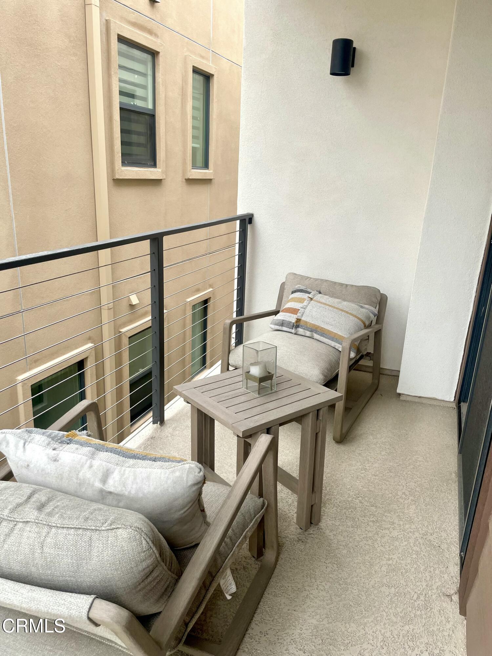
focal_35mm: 26
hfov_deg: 53.1
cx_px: 246
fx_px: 493
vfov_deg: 67.3
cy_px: 328
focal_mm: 4.2
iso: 32
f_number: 1.6
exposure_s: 1/910
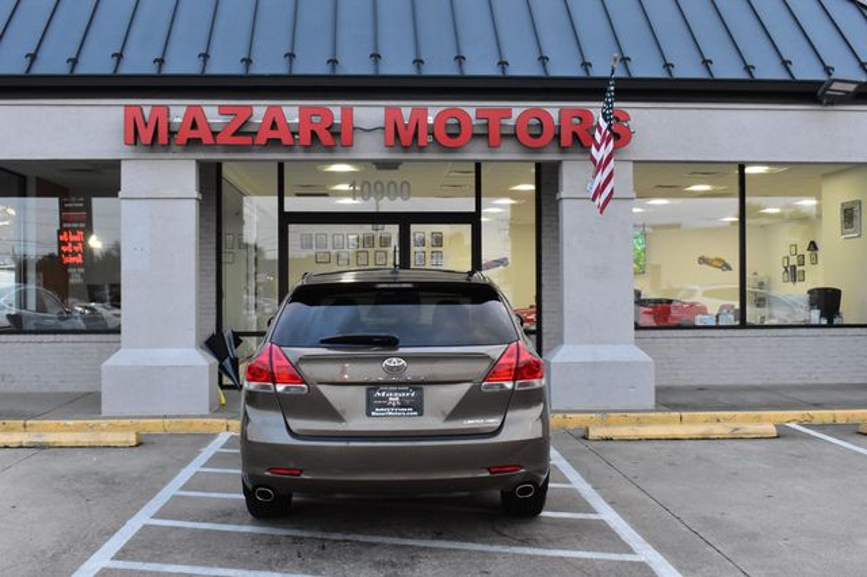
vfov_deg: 33.0
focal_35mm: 40
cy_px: 288
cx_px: 434
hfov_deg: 47.9
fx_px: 975
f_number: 9
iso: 2500
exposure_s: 1/125
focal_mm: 27
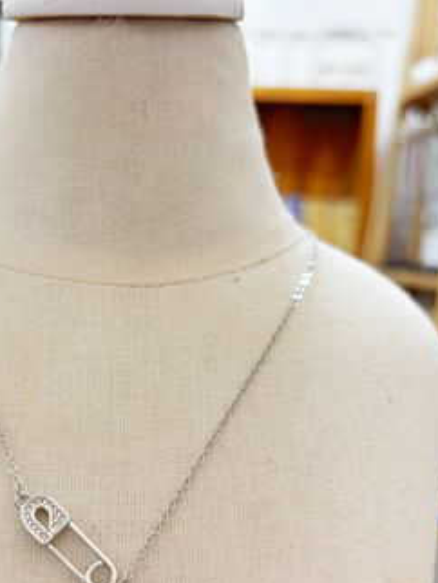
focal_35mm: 43
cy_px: 350
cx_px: 116
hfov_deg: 33.1
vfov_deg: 43.6
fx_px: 724
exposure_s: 1/100
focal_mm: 5.96
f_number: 1.6
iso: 100
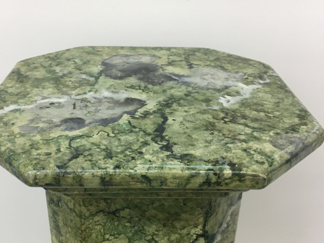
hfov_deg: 44.7
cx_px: 145
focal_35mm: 42
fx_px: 393
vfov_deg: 34.3
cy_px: 143
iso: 25
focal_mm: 4.15
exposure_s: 1/33
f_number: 2.2
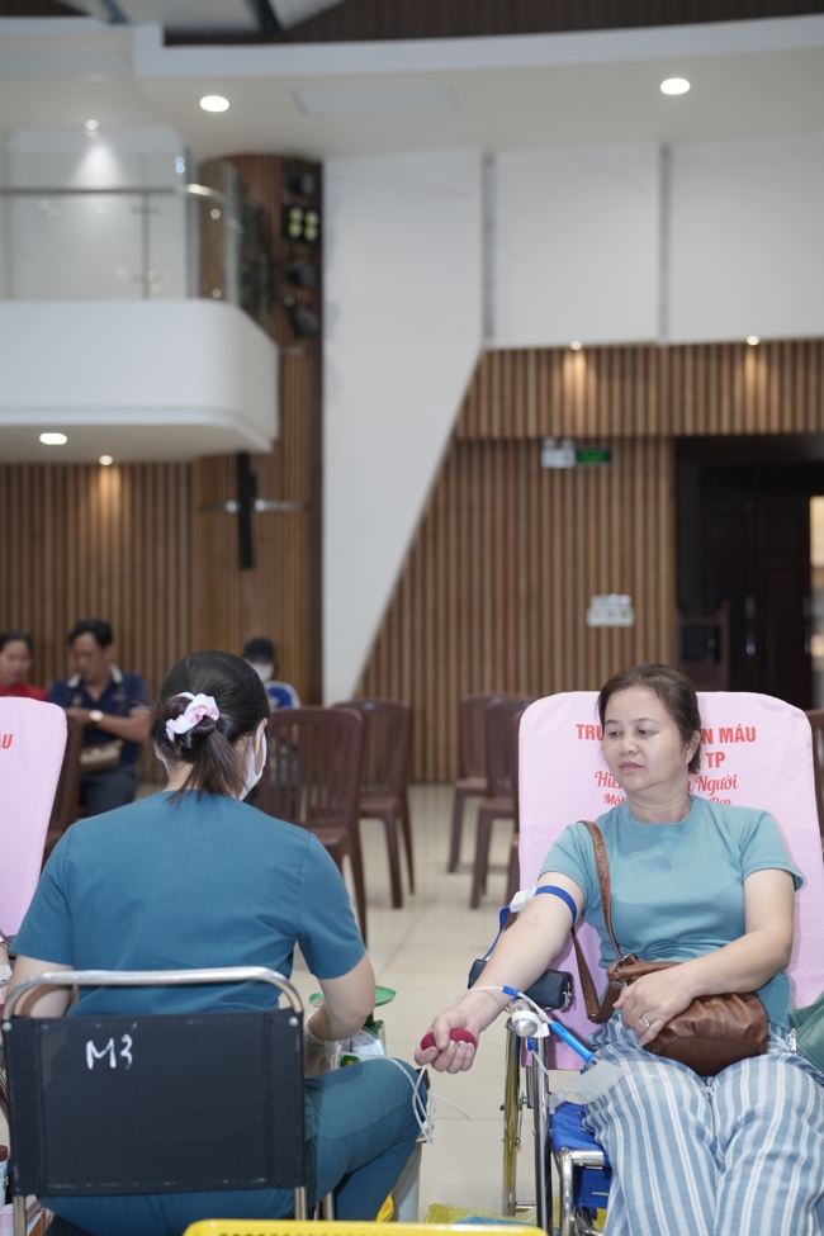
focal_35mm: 50
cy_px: 618
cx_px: 412
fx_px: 1717
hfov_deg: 27.0
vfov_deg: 39.6
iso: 500
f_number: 2.5
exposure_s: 1/125
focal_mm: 50
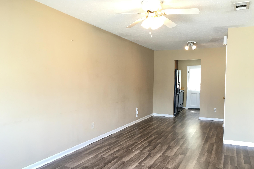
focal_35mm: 31
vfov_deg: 42.3
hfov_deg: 60.3
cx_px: 129
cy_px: 92
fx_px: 219
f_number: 2.2
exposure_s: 1/15
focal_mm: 4.15
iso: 25
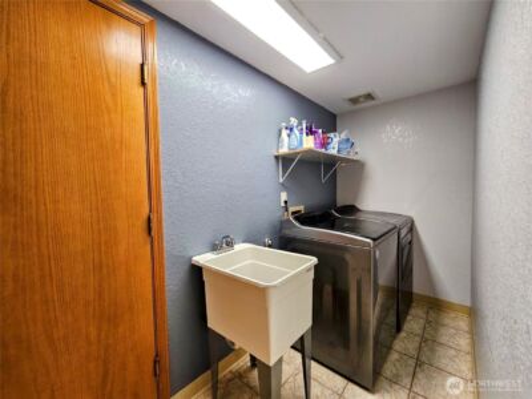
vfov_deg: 89.9
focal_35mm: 13
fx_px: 200
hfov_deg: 106.2
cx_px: 266
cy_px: 200
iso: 100
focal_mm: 2.2
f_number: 2.2
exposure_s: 1/60
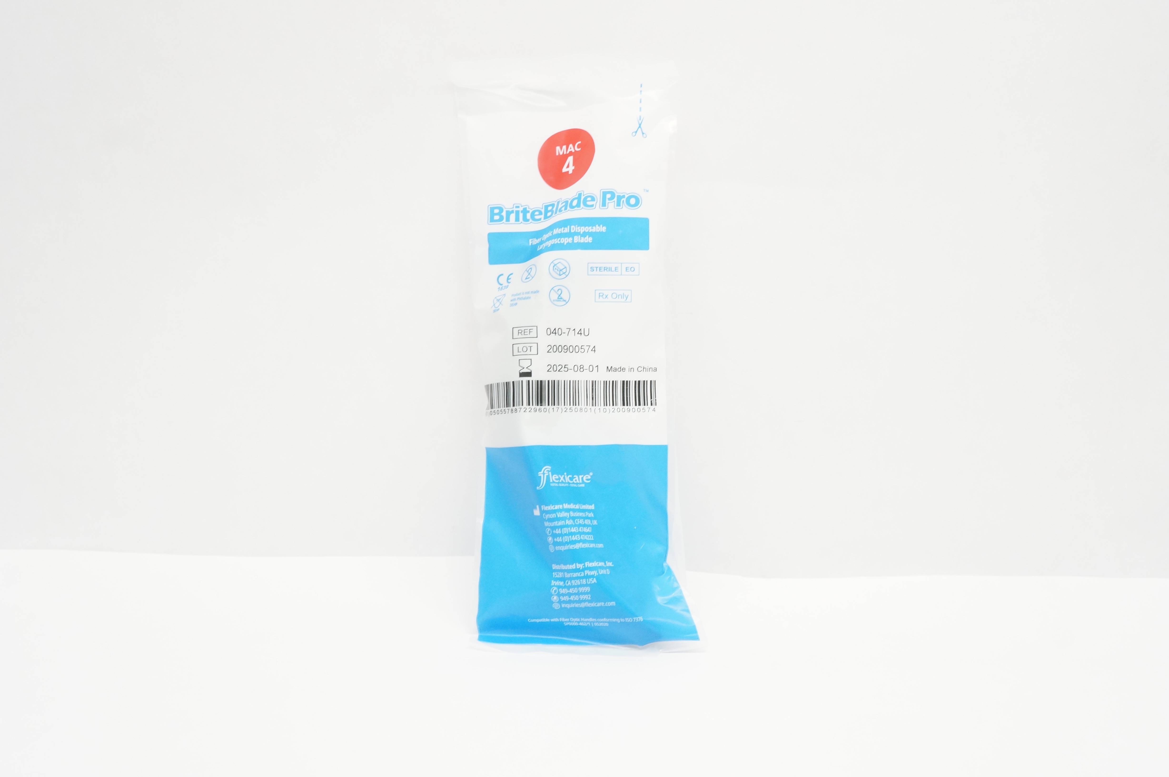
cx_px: 584
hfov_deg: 48.0
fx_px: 1314
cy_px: 388
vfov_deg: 32.9
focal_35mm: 40
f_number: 8
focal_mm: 27
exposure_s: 1/40
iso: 800
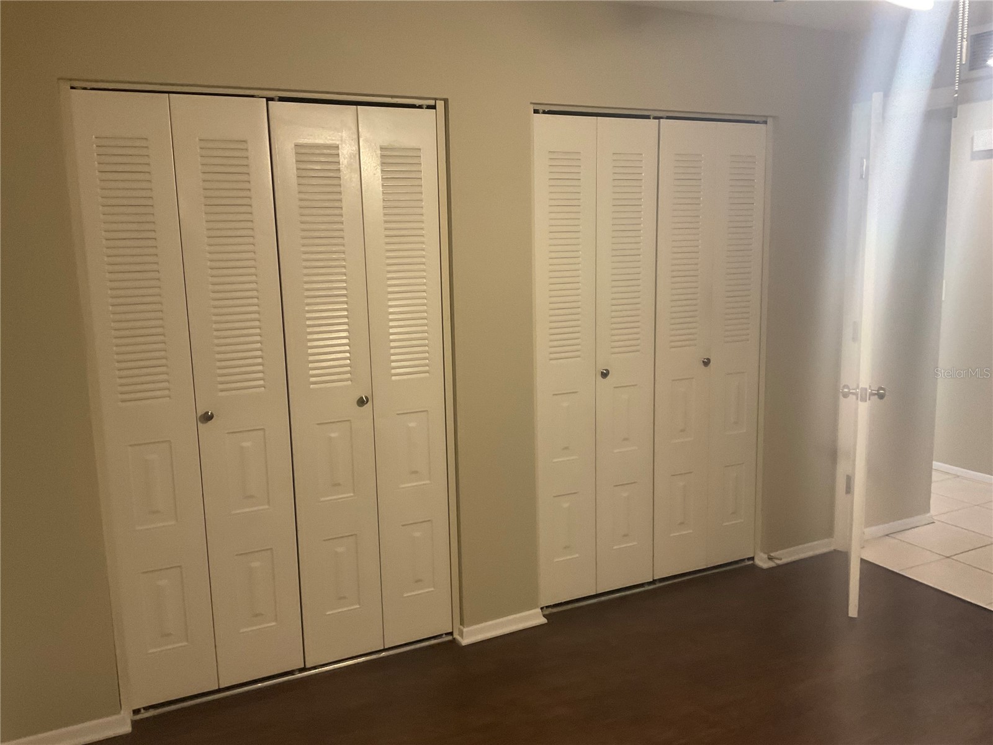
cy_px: 372
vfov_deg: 48.2
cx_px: 496
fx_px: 832
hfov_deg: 61.7
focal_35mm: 29
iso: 160
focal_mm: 3
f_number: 1.8
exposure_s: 1/60
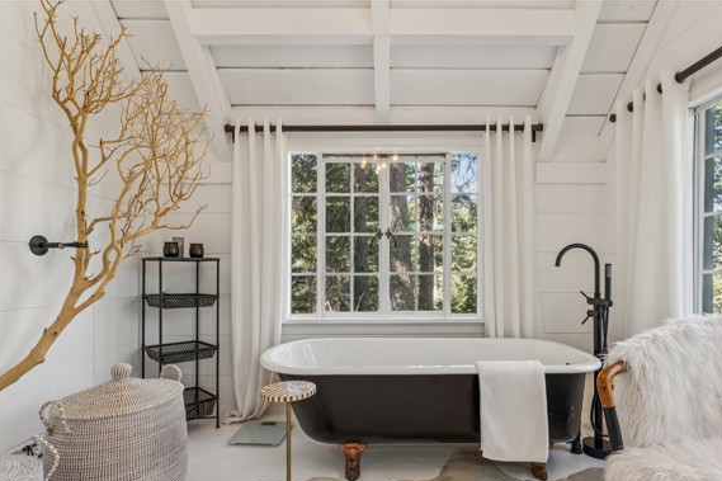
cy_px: 269
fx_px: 372
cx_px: 383
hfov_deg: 88.2
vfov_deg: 65.5
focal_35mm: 19
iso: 100
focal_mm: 16.5
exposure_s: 1/2
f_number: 13
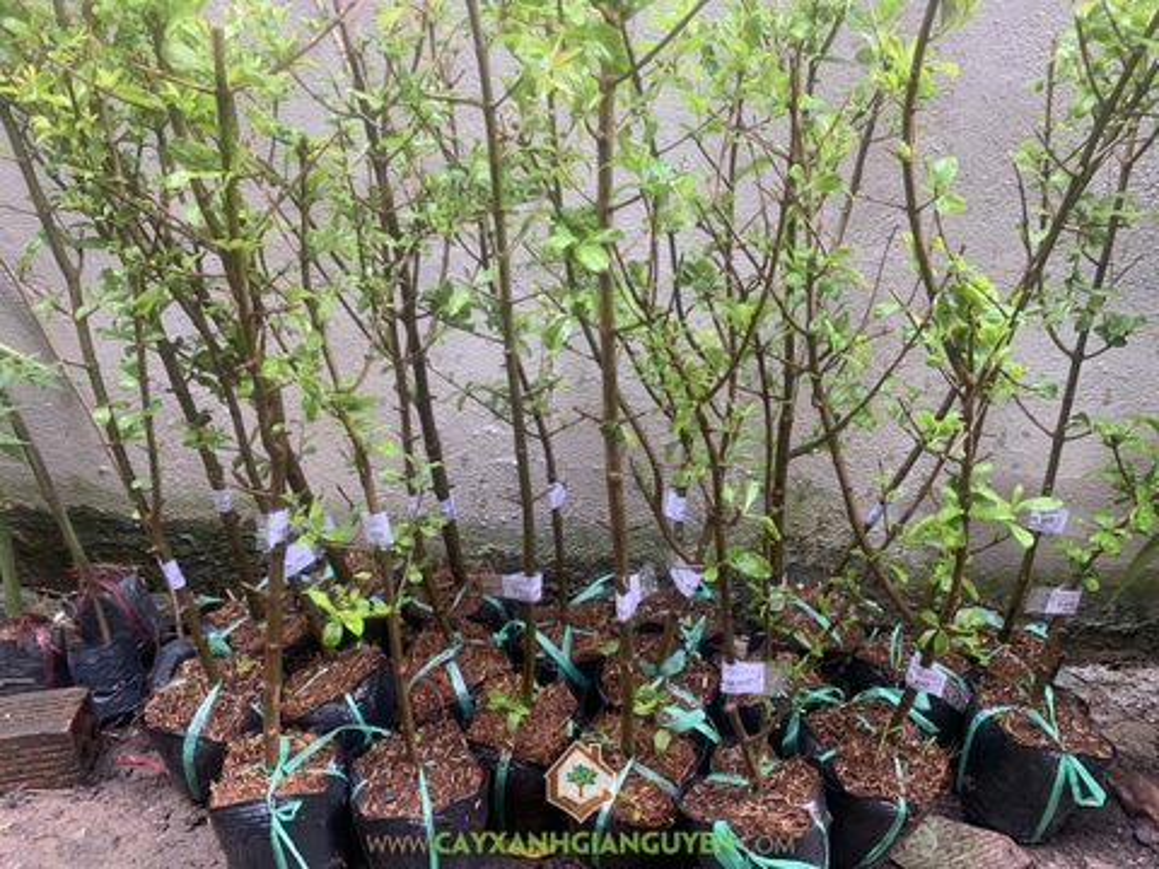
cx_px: 580
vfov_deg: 53.1
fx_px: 871
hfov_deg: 67.3
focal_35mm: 26
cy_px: 434
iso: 100
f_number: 1.8
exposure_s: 1/73
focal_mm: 4.25
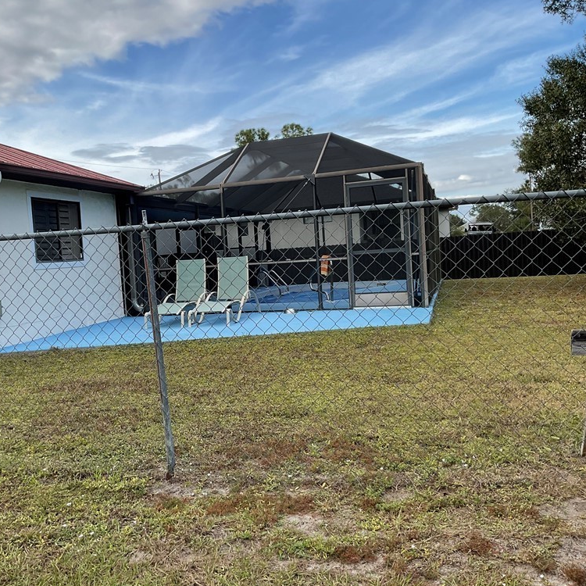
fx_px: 670
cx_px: 214
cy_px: 294
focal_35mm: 35
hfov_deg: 46.7
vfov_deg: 47.2
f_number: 1.8
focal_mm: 3
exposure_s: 1/883
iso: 16
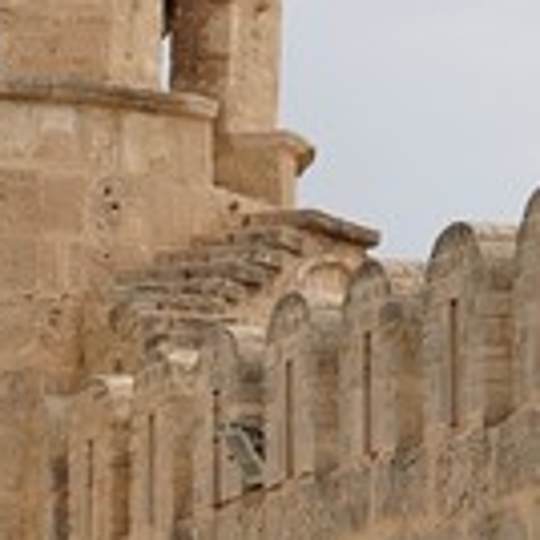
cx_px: -85
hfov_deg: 6.5
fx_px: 4695
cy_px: 693
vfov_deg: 6.5
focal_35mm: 266
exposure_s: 1/320
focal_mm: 35
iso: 100
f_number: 8
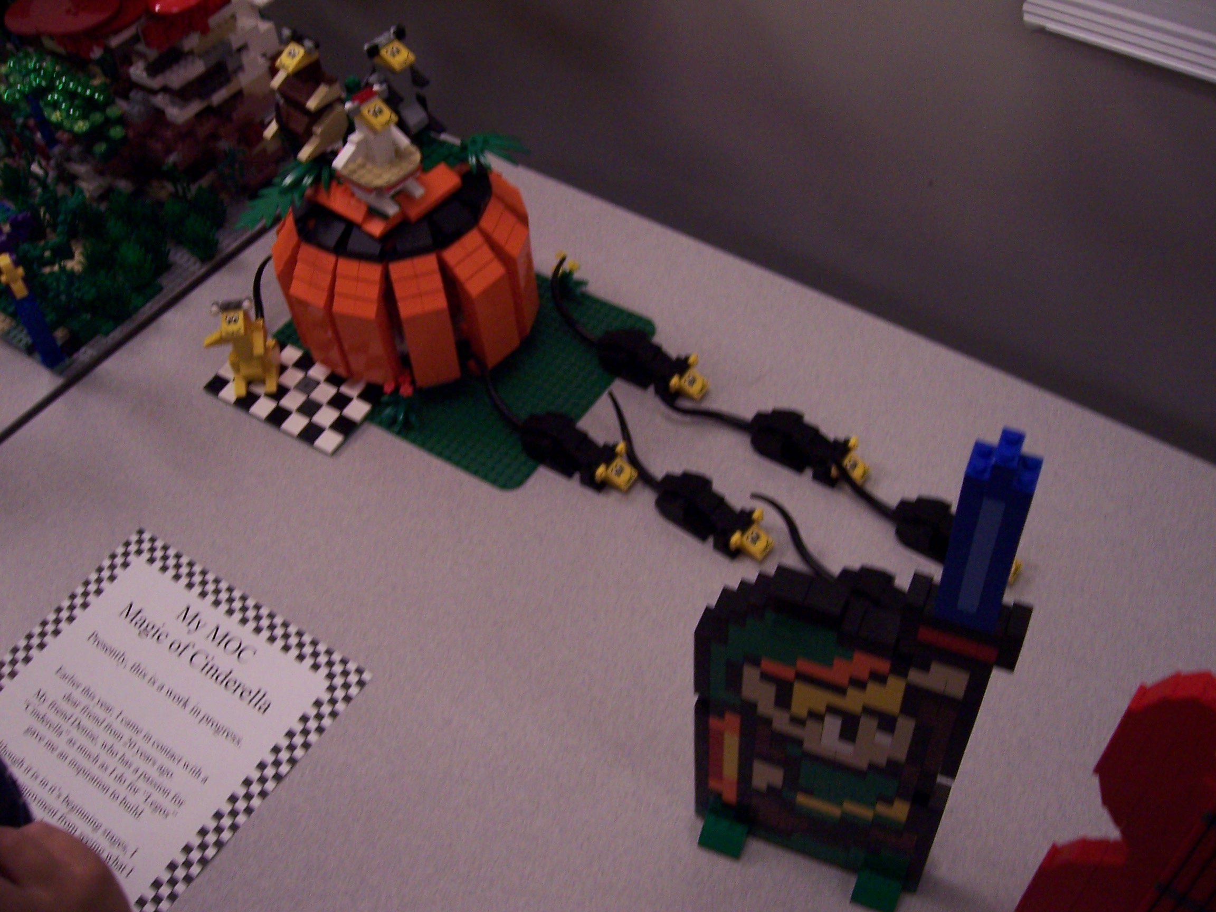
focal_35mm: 36
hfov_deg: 51.4
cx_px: 608
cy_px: 456
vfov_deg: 39.7
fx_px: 1265
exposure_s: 1/30
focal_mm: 6
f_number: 3
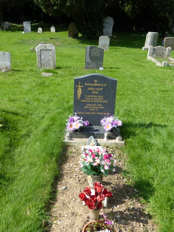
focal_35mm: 35
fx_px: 235
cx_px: 87
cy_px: 116
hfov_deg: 40.7
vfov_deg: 52.6
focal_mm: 6.1
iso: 100
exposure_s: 1/500
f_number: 3.7
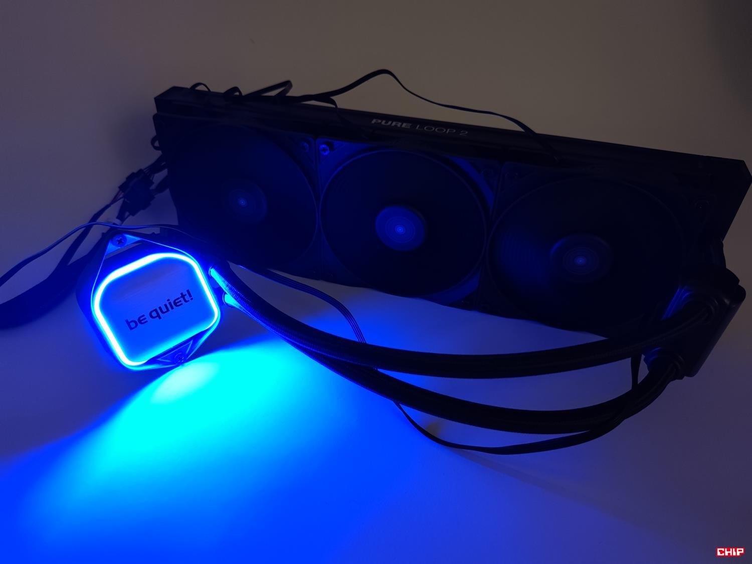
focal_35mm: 25
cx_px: 376
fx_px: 543
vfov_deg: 54.9
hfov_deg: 69.4
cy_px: 282
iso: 1393
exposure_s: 1/13
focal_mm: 6.78
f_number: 1.85
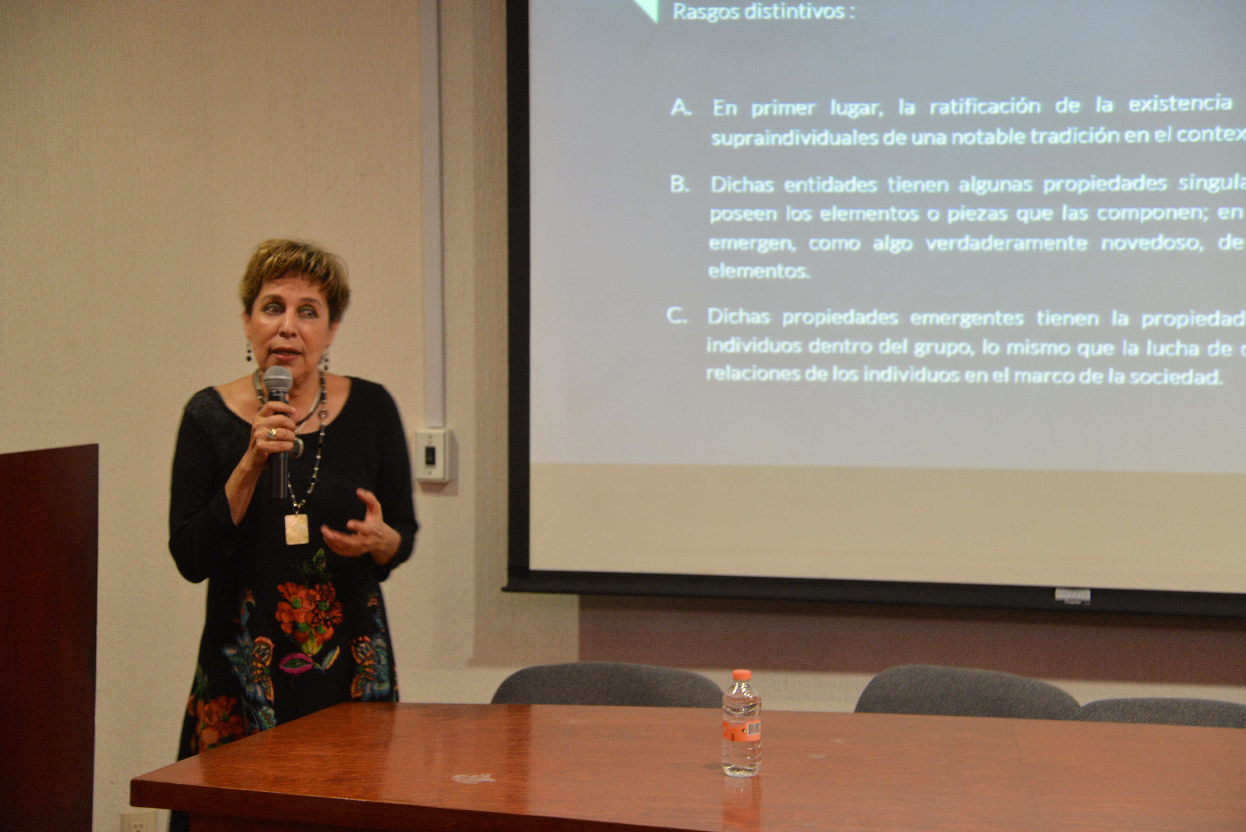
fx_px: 2285
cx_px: 623
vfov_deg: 20.6
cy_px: 416
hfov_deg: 30.5
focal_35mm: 66
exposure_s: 1/25
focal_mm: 66
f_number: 4.5
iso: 1600
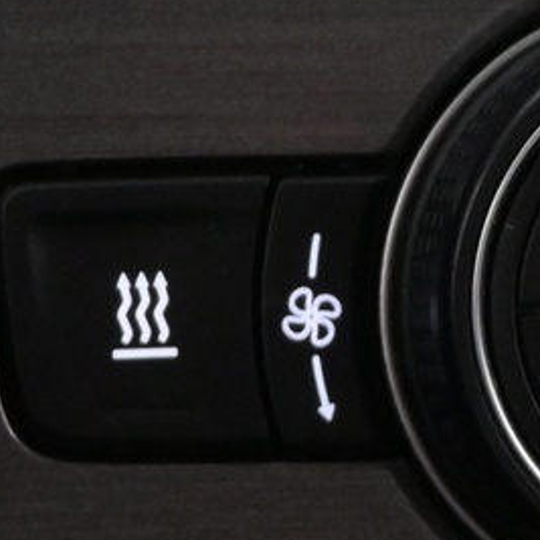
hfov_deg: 7.2
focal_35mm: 243
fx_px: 4294
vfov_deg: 7.2
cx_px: 595
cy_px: 239
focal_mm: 31.5
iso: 3600
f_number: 5
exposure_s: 1/50
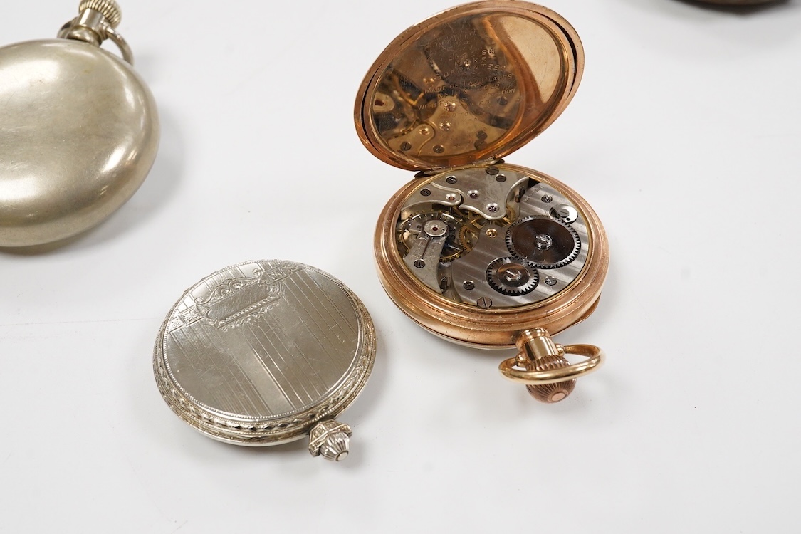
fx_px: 1001
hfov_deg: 43.6
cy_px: 267
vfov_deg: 29.9
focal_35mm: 45
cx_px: 400
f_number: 16
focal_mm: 30
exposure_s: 1/100
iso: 2500
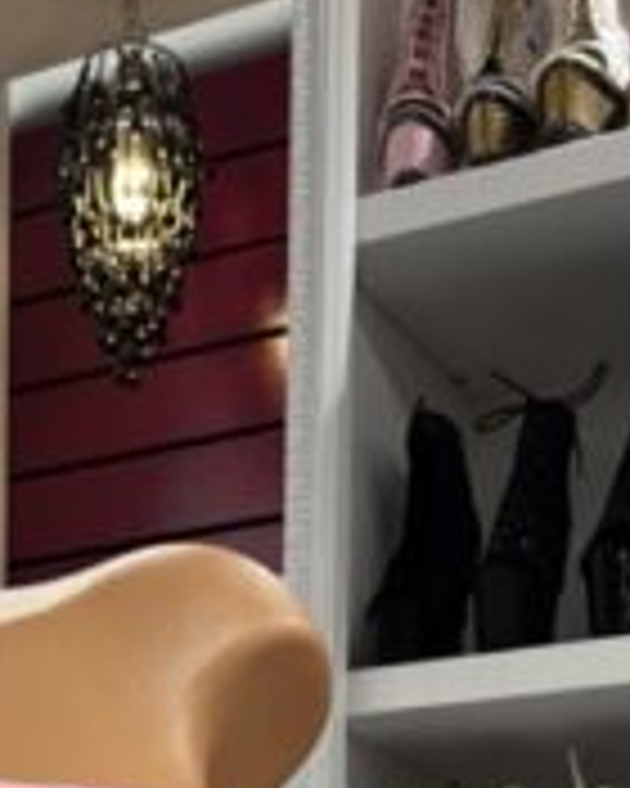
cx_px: 99
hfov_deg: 17.5
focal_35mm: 87
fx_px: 2028
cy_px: 1261
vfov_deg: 18.7
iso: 100
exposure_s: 1/60
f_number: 1.5
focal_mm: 5.7
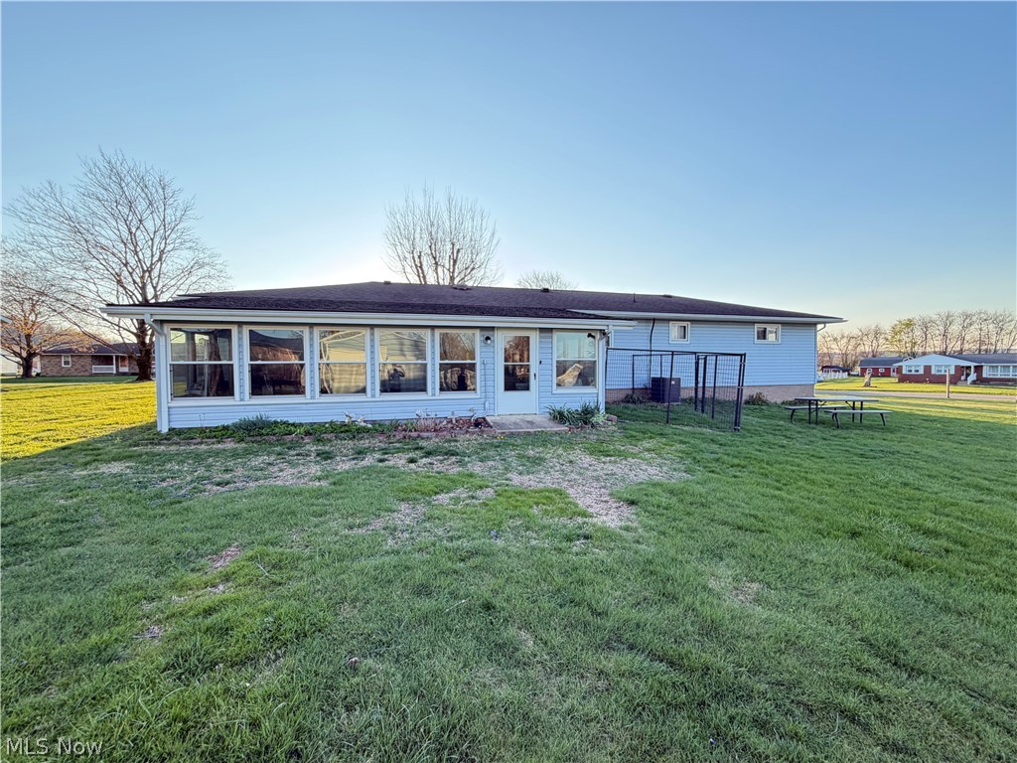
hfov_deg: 102.1
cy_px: 382
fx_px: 411
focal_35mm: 14
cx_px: 508
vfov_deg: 85.7
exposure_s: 1/121
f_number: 2.2
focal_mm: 2.22
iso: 80
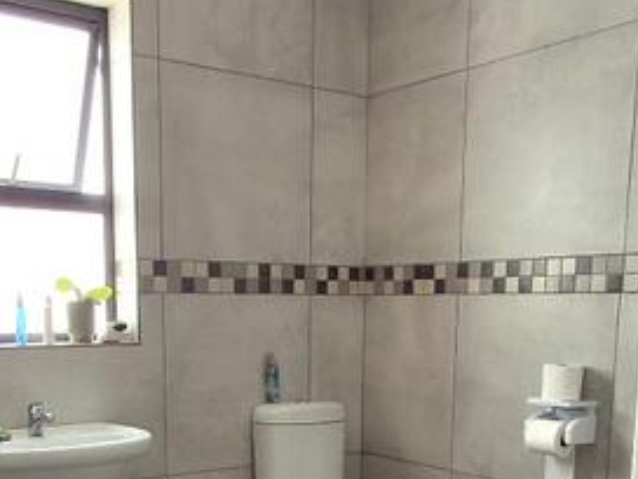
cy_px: 486
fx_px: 866
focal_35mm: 47
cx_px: 256
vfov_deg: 28.8
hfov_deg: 40.3
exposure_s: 1/60.2
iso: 40
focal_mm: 1.64
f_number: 2.2
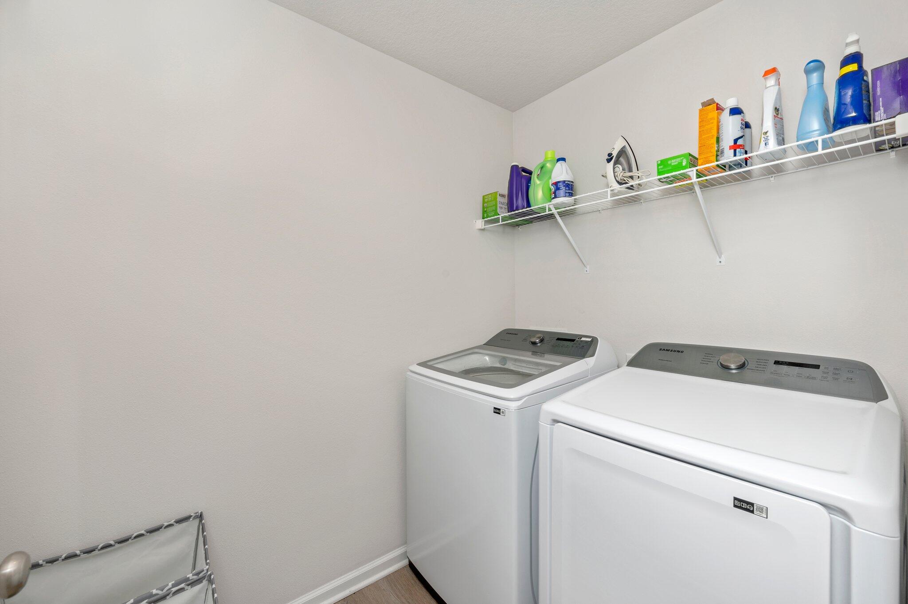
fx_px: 353
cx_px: 454
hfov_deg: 104.3
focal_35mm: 14
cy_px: 302
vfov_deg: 81.1
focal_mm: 14
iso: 160
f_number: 9
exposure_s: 1/60
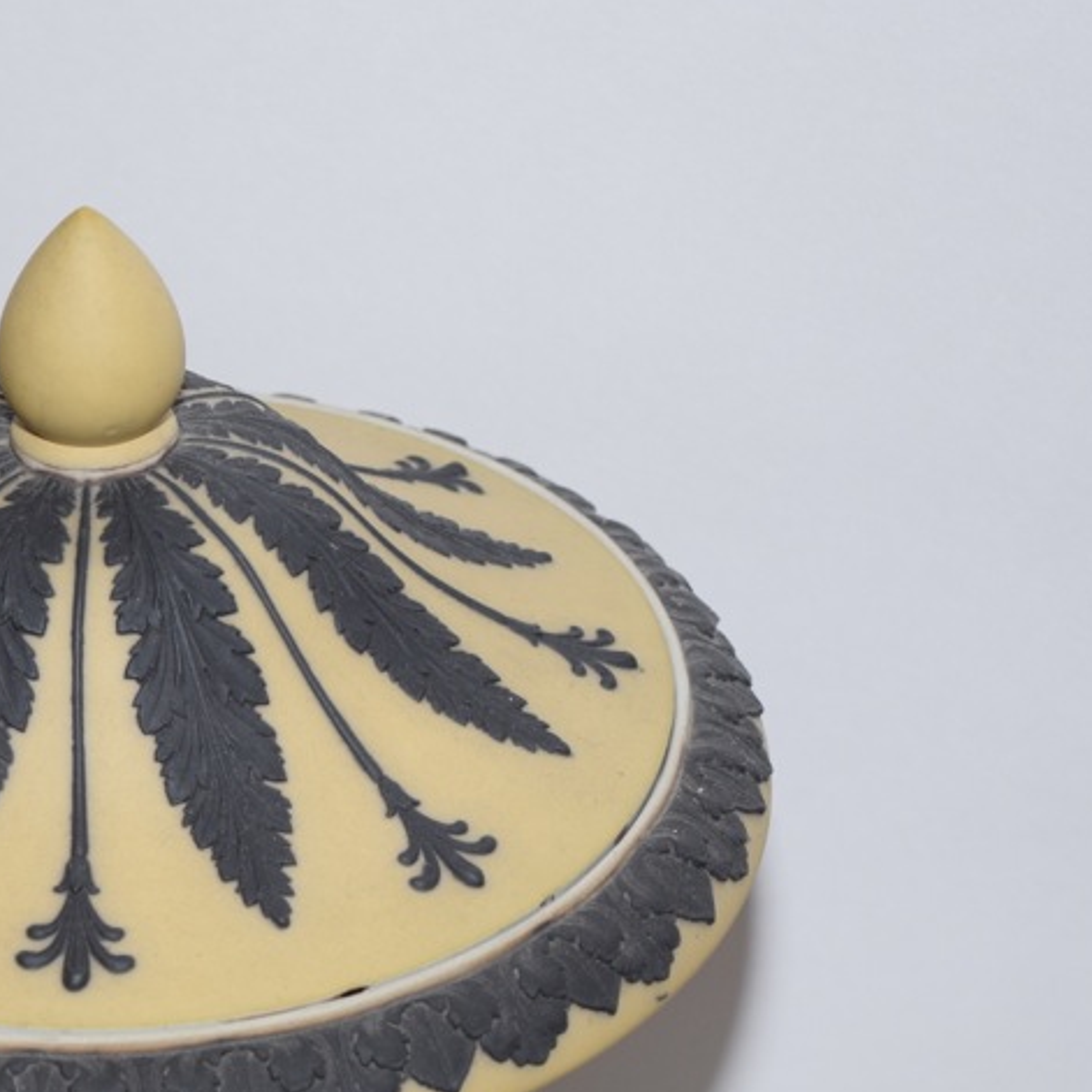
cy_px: 731
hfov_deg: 11.7
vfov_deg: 11.7
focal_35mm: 149
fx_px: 5314
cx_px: 130
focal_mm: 55
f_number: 5.6
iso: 450
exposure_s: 1/60
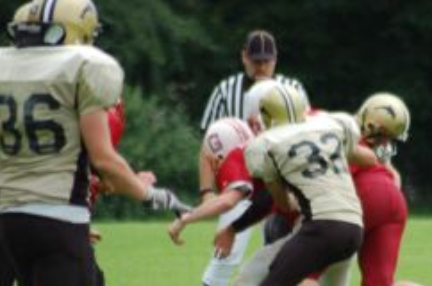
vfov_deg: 1.6
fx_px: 10102
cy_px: 211
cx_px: 333
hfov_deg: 2.4
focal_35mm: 844
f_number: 5.6
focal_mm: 300
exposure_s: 1/800
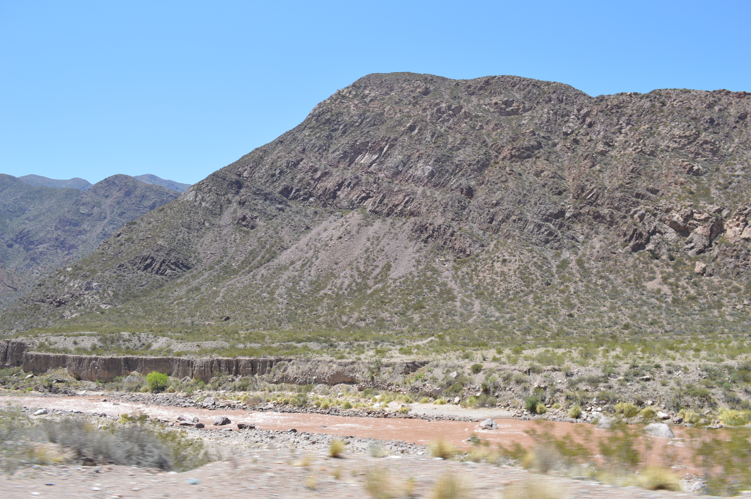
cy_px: 250
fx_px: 625
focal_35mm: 30
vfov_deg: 43.5
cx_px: 376
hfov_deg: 62.0
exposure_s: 1/200
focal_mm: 20
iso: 100
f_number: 7.1
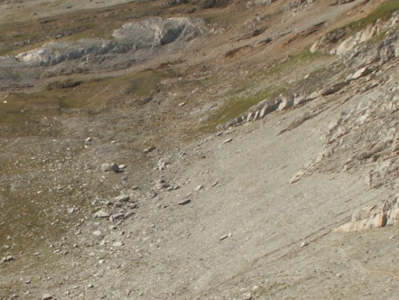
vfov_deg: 18.2
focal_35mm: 81
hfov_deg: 23.9
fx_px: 934
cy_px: 210
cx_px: 107
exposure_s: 1/200
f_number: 6.3
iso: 50
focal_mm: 5.86
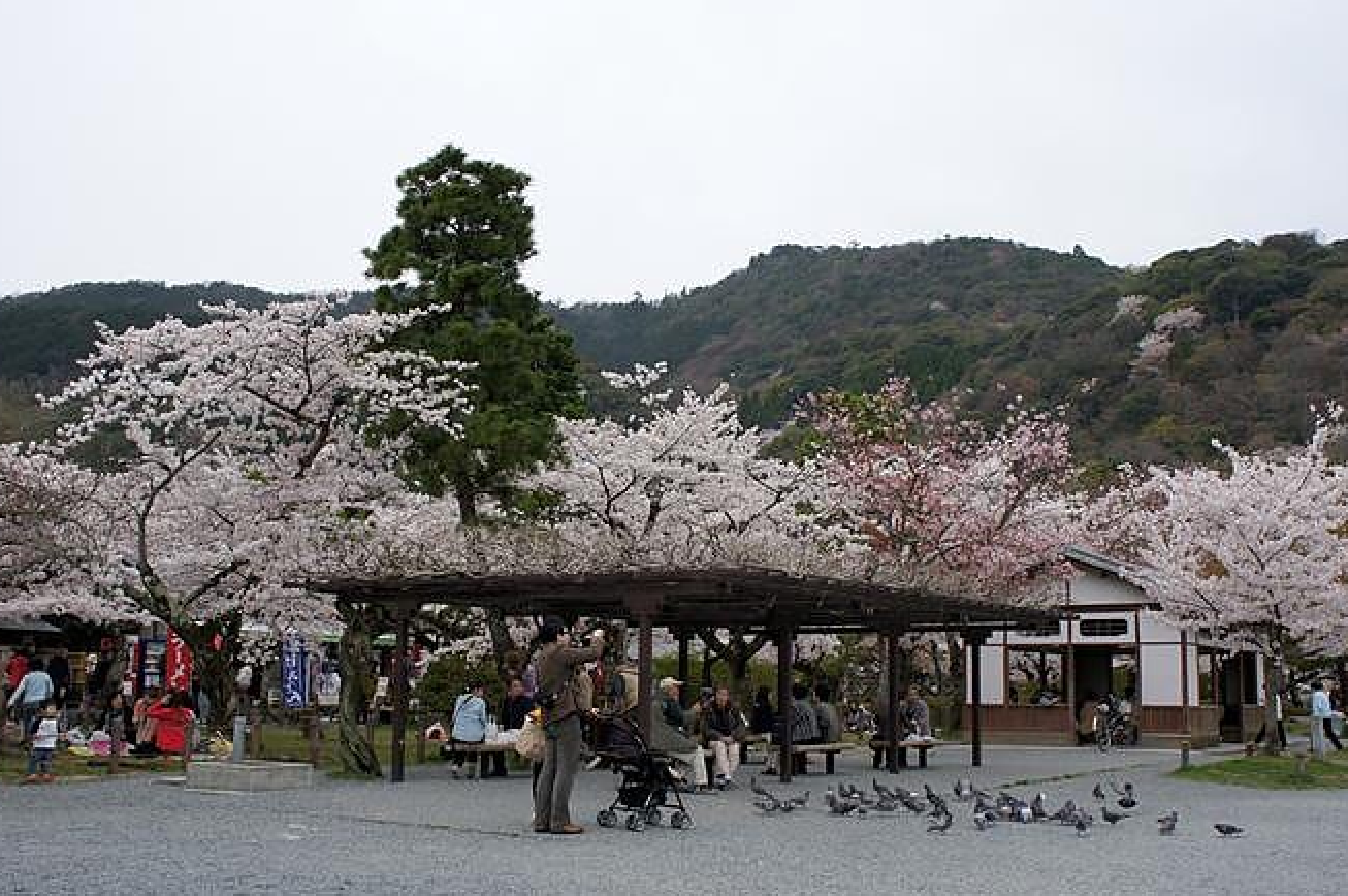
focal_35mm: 38
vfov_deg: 35.0
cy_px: 431
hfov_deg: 50.7
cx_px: 696
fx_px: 1421
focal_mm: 21
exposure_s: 1/250
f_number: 8
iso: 200
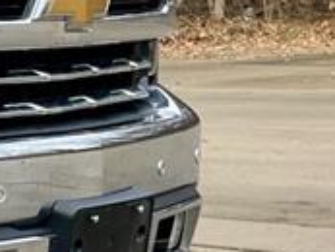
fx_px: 1491
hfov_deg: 10.4
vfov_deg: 9.6
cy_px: 29
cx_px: -552
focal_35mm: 154
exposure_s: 1/1106
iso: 50
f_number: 1.6
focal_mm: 5.1
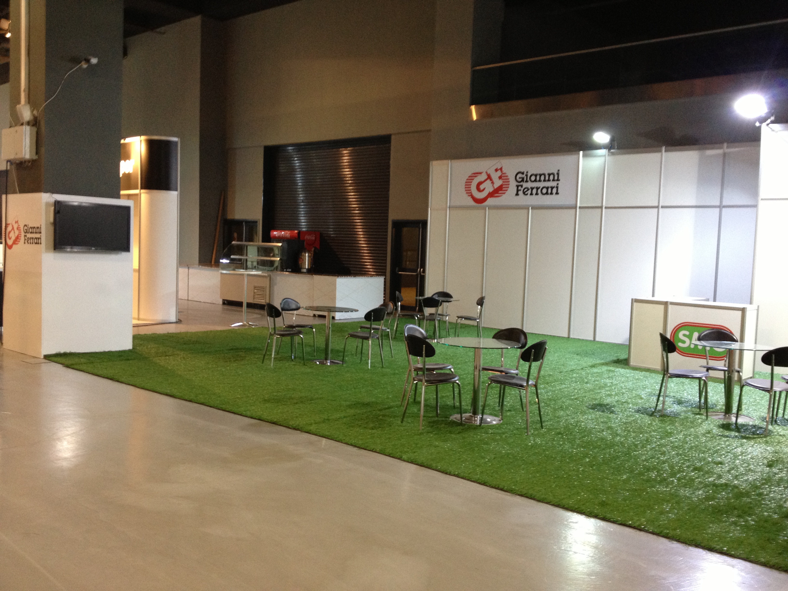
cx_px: 394
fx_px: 797
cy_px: 296
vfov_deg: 40.7
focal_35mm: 35
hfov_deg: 52.6
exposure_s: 1/20
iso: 160
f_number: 2.4
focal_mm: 4.28
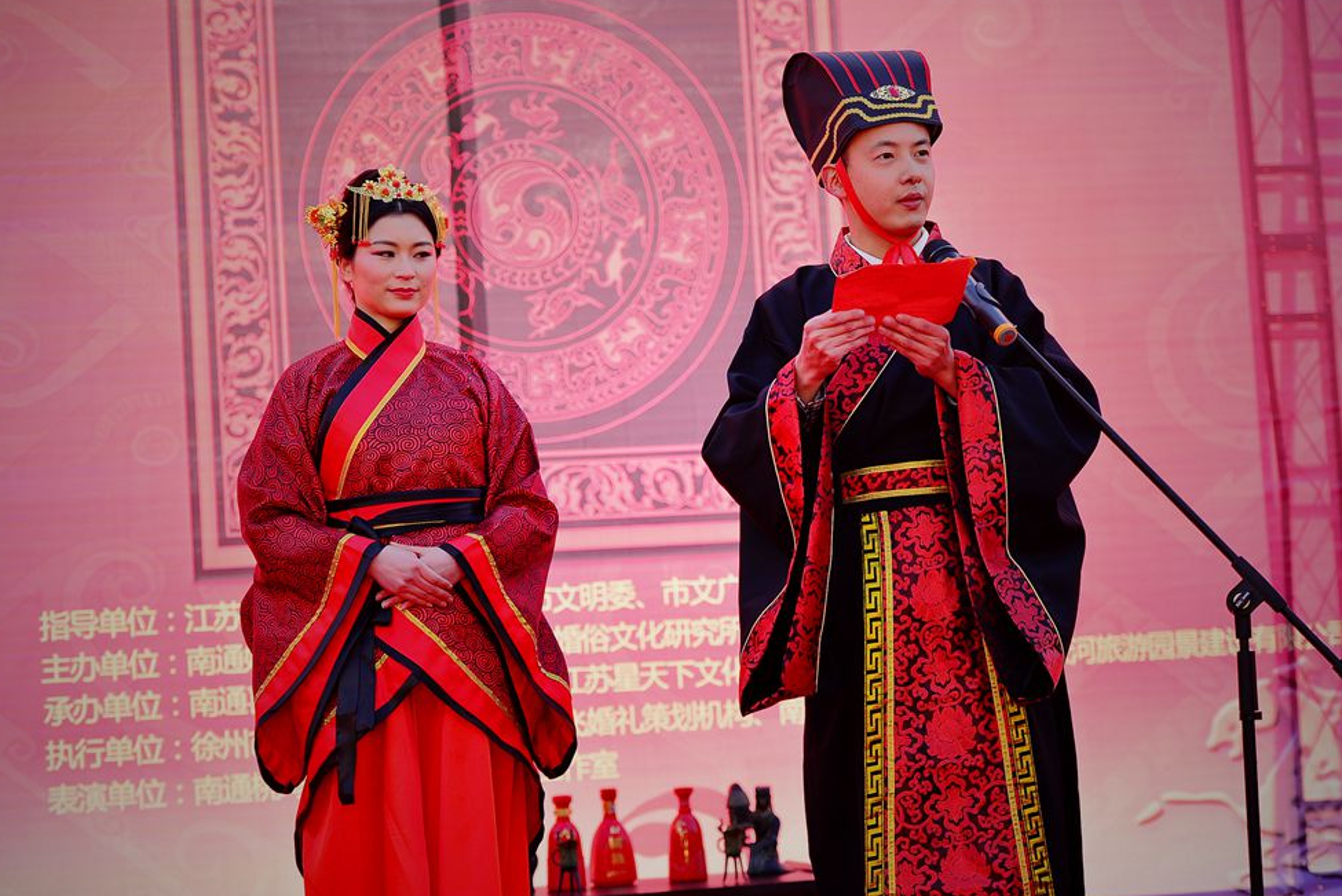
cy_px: 431
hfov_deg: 24.2
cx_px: 666
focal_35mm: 84
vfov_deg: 16.3
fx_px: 3133
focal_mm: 80
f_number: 2.8
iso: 320
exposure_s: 1/800
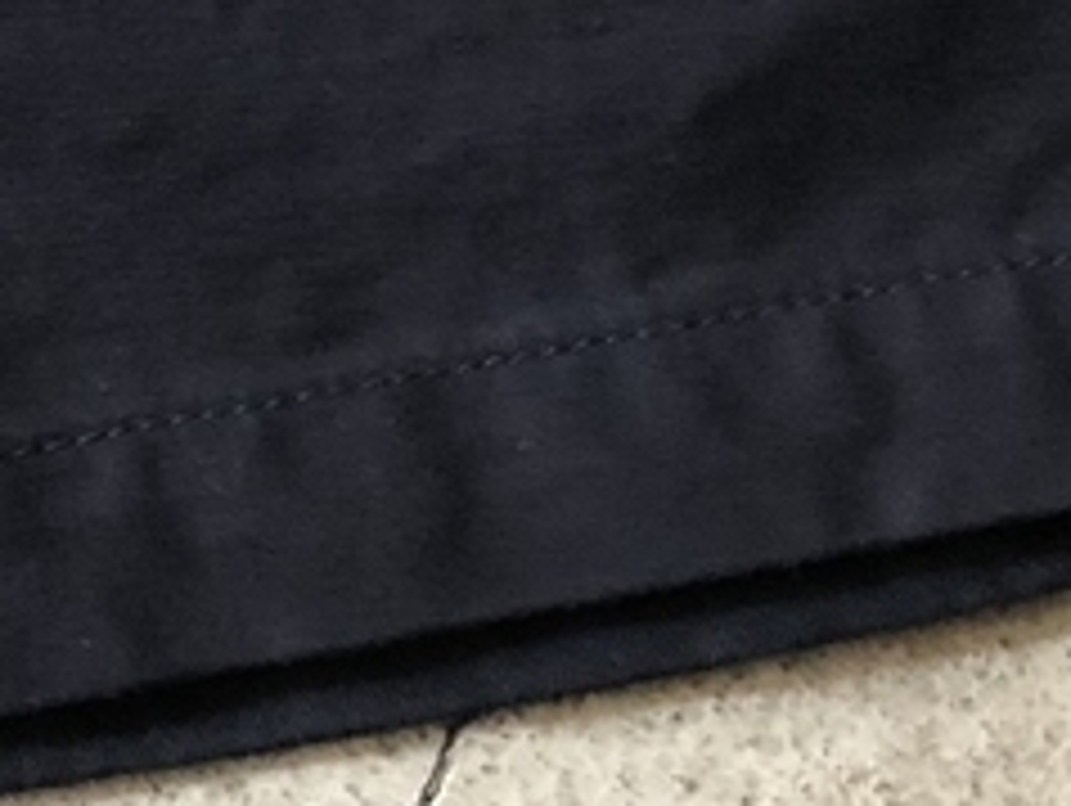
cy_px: 54
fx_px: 4367
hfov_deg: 13.2
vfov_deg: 10.5
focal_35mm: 141
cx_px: -508
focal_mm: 4
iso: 100
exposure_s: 1/12
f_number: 1.8
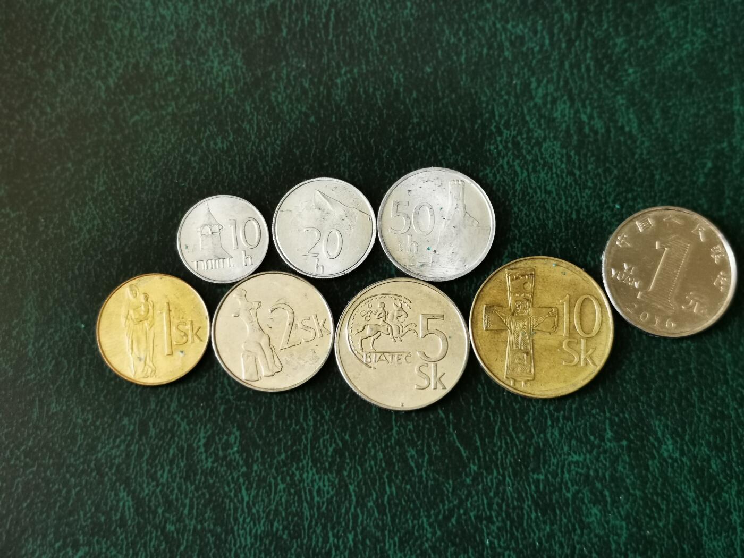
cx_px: 372
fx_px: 1161
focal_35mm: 54
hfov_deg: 35.5
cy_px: 279
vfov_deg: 27.0
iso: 200
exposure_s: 1/100
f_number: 4
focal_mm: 5.56
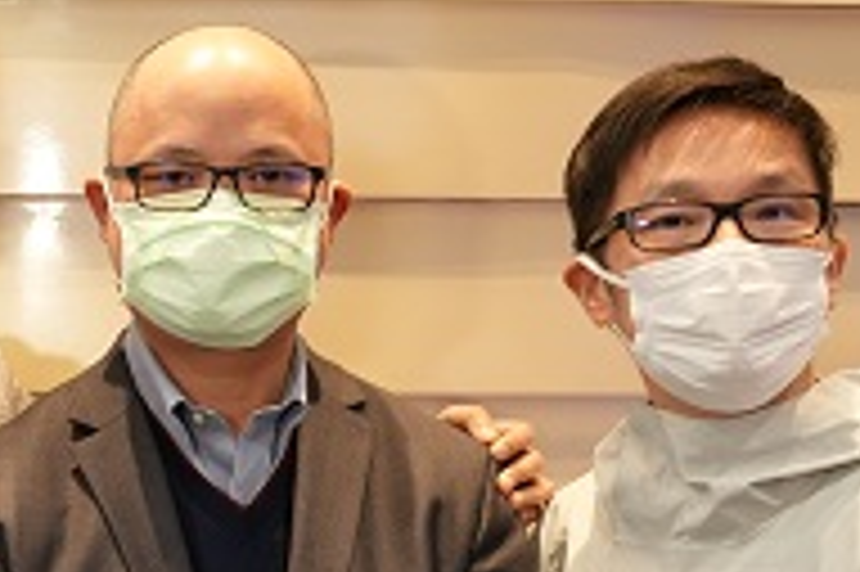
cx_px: -68
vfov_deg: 9.2
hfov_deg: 13.6
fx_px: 3547
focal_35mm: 149
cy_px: 581
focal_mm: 47.2
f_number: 4
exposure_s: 1/50
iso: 1250
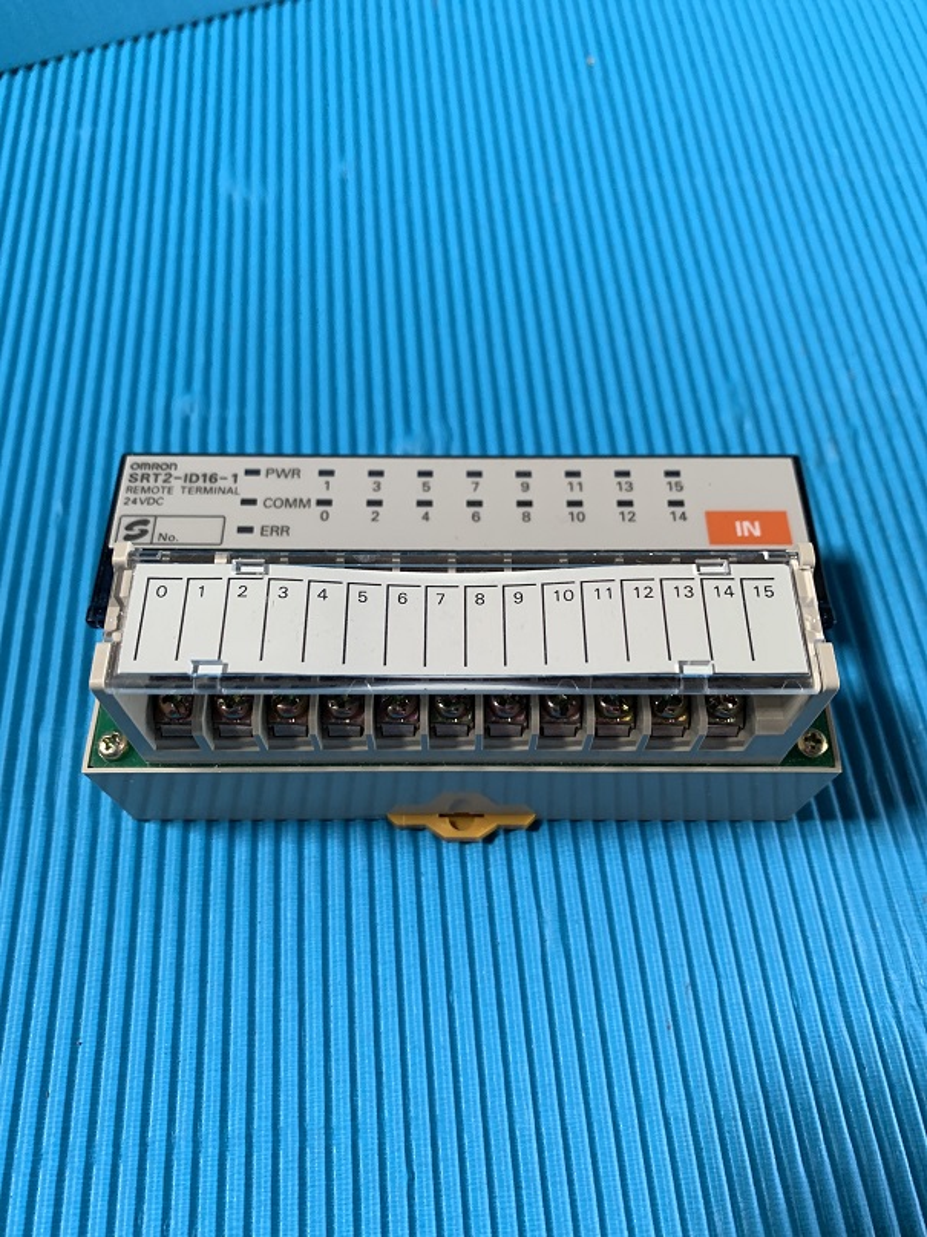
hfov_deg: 53.1
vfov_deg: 67.3
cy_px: 618
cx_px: 464
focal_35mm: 26
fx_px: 929
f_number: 1.8
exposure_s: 1/60
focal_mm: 4.25
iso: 125
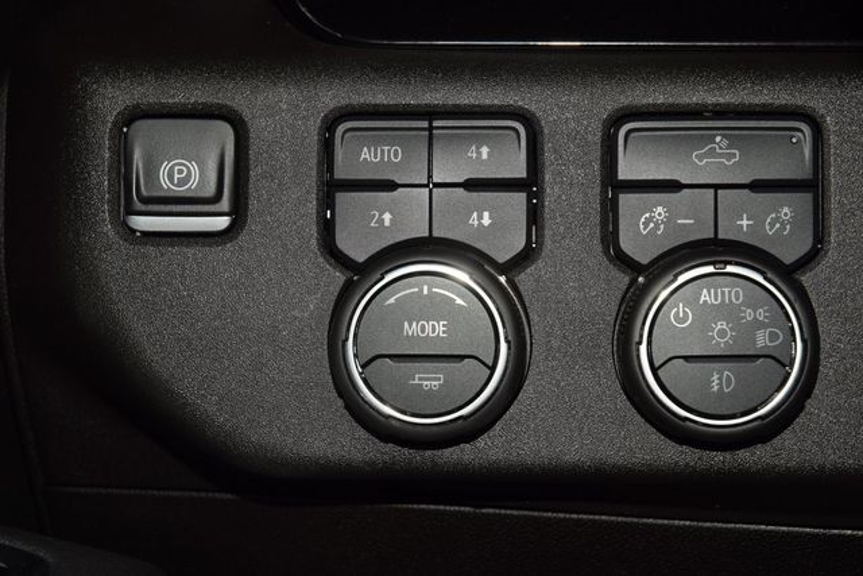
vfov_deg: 13.0
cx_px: 432
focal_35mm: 105
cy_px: 288
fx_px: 2517
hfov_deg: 19.5
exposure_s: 1/125
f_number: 8
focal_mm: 70
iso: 100
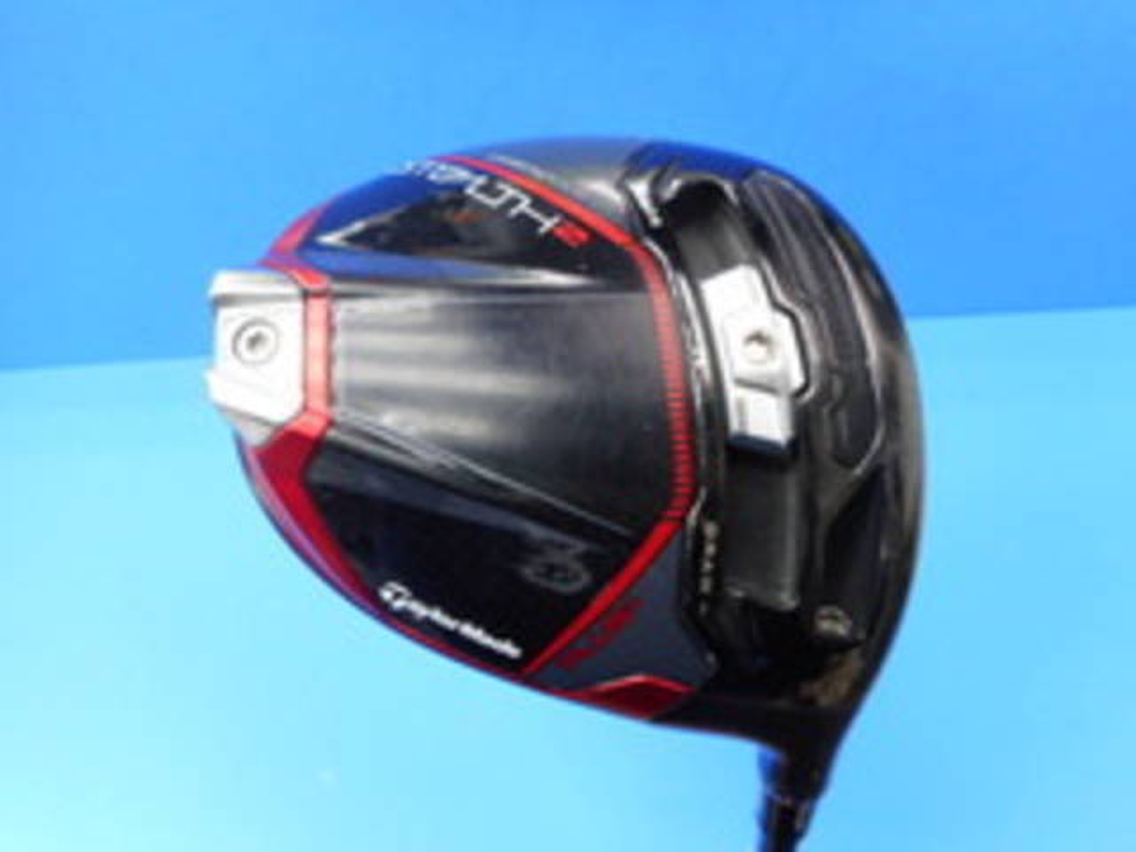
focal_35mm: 25
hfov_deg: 69.4
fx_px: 820
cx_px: 568
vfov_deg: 54.9
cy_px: 426
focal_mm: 4.5
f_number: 3.7
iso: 220
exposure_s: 1/30
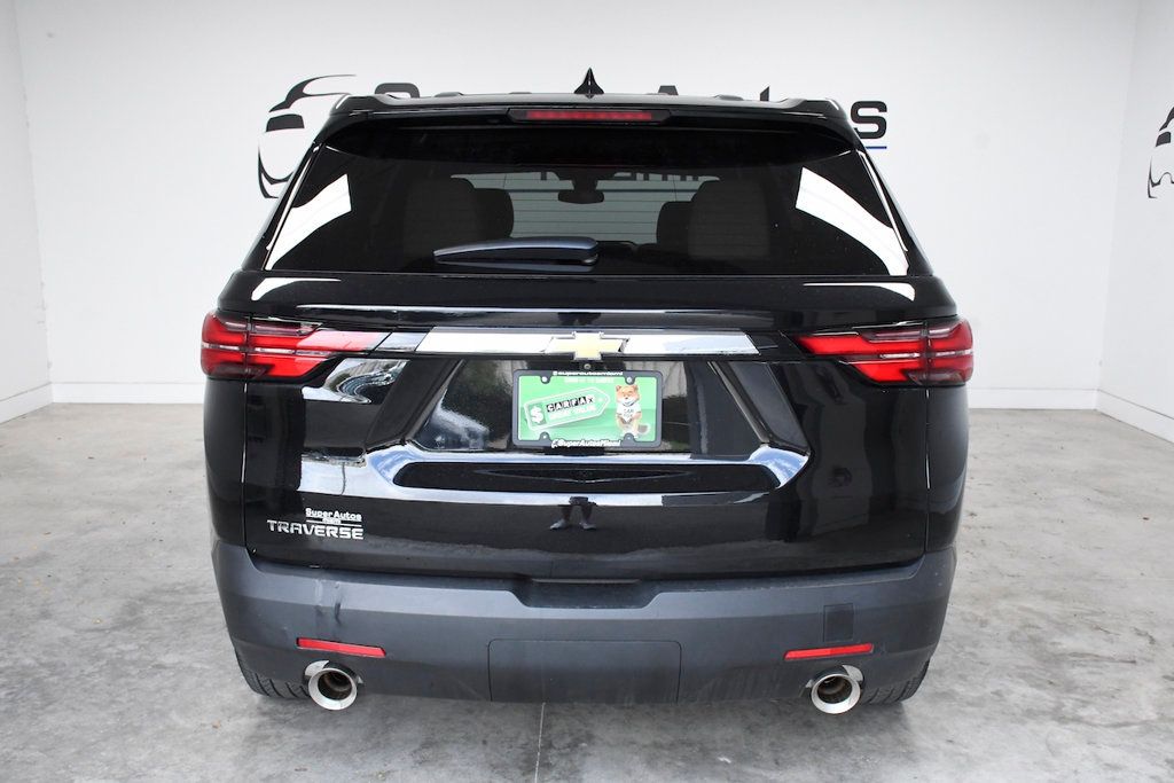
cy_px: 392
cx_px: 587
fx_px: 1174
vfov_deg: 36.9
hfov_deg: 53.1
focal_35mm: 36
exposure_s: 1/320
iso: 2500
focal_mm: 24
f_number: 9
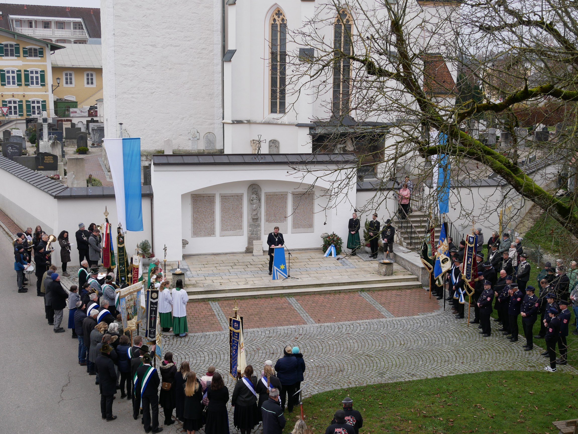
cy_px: 217
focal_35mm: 42
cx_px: 289
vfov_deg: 34.4
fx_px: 702
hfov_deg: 44.8
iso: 200
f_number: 5
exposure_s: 1/200
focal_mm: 21
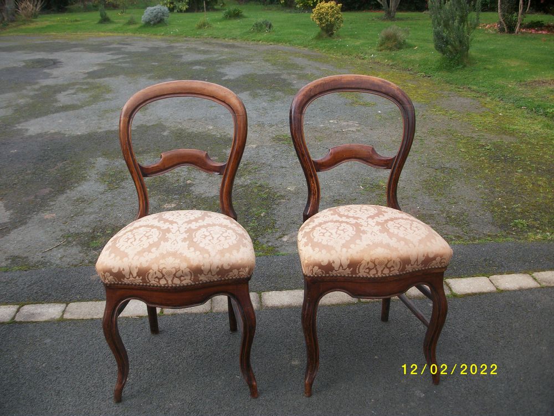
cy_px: 208
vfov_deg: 45.4
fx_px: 496
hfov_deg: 58.4
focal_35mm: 31
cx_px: 277
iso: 80
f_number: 2.9
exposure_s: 1/362
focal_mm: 5.7
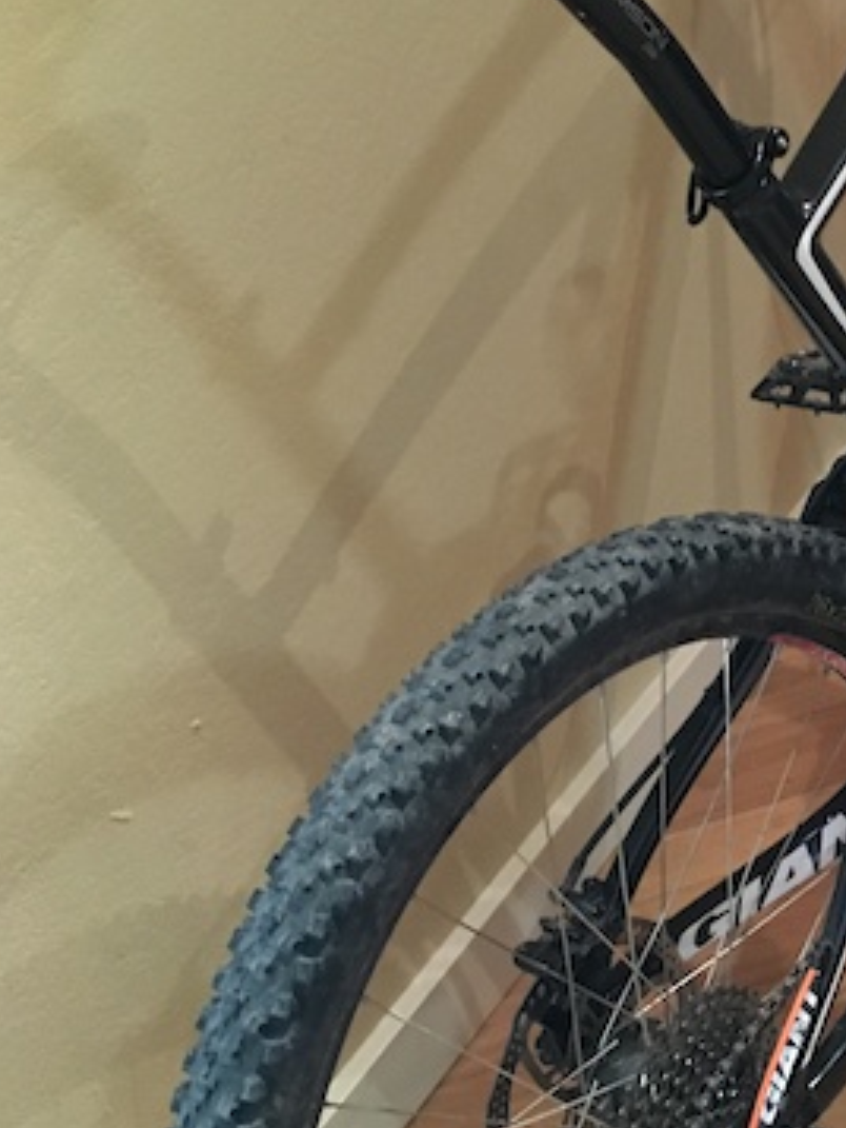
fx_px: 2117
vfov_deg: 29.8
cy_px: 521
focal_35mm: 65
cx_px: 897
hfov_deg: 21.6
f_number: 2.2
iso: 250
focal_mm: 4.15
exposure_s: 1/15
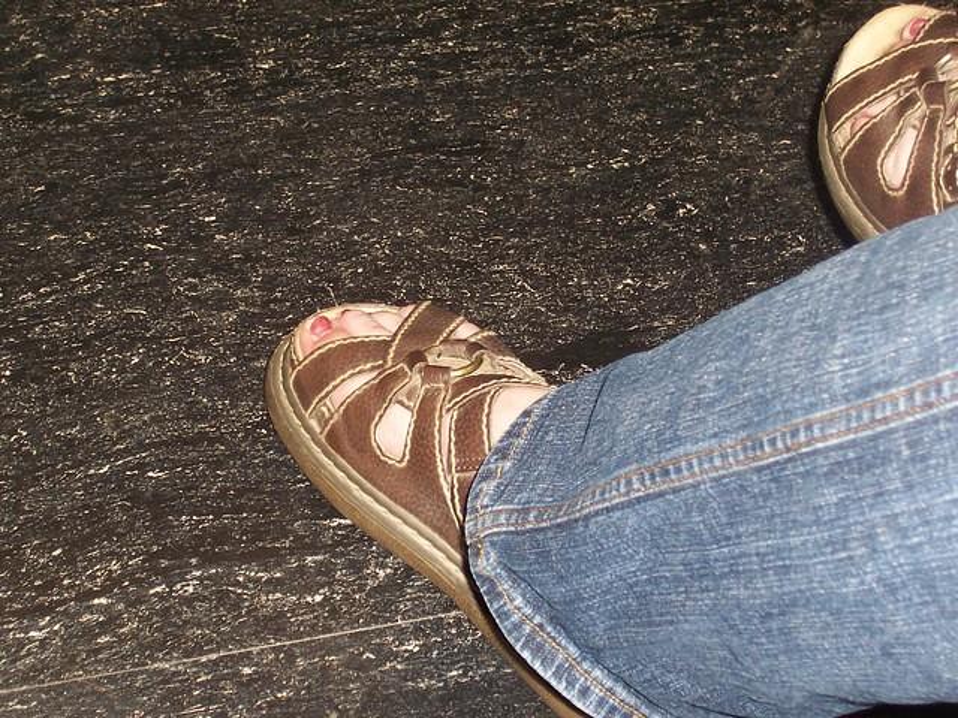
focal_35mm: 71
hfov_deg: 27.4
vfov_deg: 20.7
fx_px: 1965
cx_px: 479
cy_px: 359
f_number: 4
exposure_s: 1/90
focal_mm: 10.8
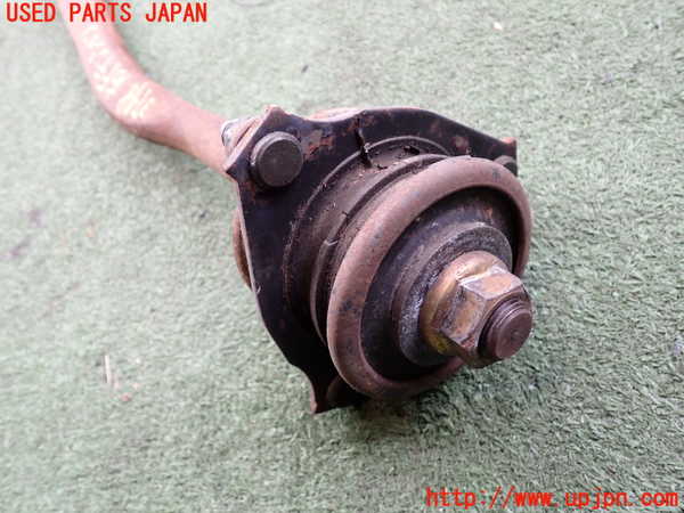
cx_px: 342
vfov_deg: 46.8
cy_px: 256
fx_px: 593
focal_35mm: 30
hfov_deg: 60.0
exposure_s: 1/100
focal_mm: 5.4
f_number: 2.3
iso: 200
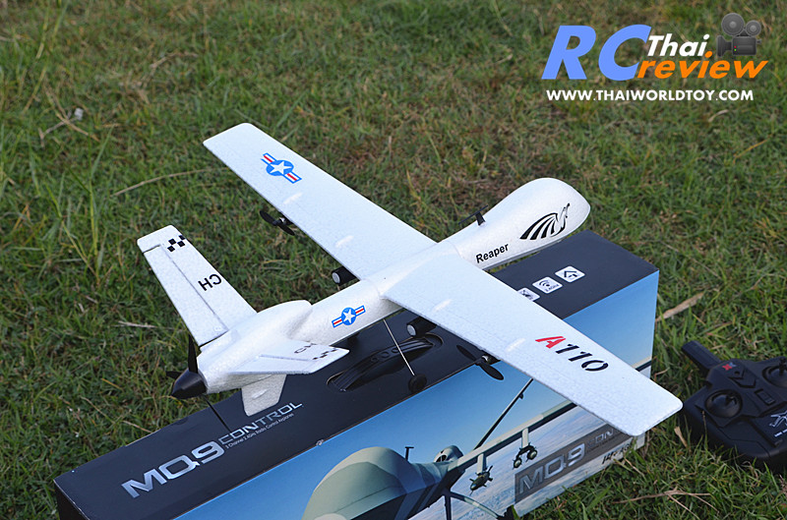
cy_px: 260
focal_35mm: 68
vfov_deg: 20.1
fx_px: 1472
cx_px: 394
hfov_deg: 29.9
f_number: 7.1
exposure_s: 1/200
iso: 200
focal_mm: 45
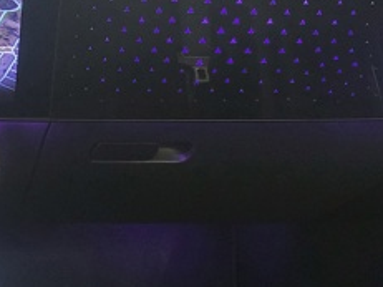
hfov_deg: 19.1
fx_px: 995
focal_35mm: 90
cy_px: 222
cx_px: -192
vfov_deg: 16.3
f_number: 1.8
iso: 640
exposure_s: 1/55
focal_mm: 5.4
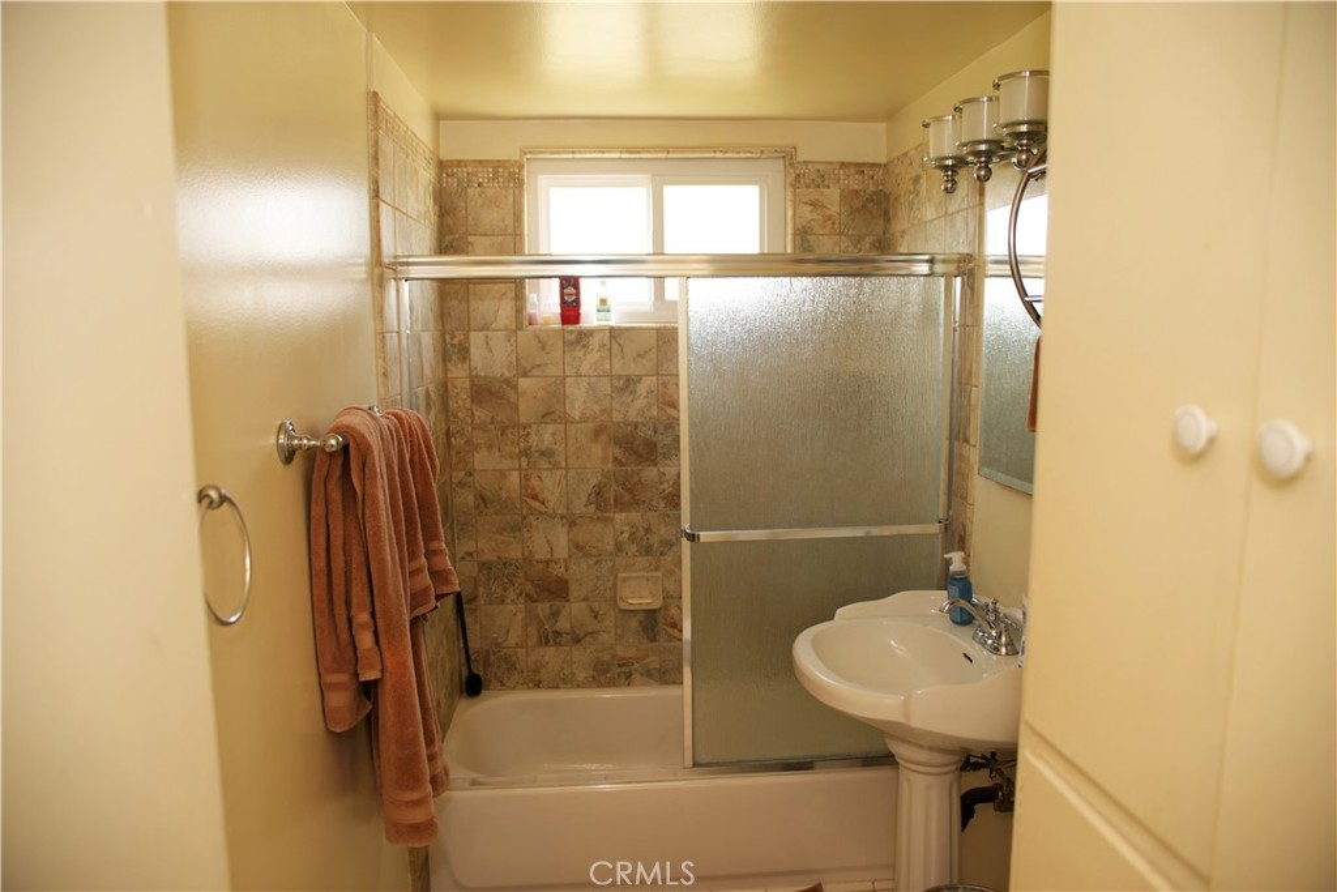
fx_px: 891
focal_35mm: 24
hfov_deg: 73.7
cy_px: 446
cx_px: 668
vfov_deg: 53.1
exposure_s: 1/60
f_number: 2.8
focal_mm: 24
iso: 200
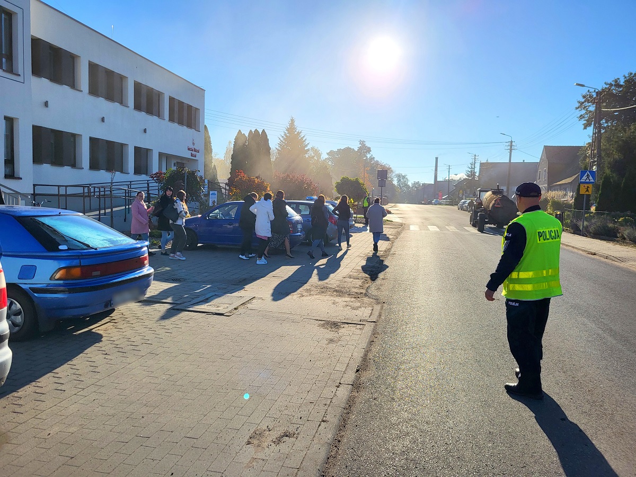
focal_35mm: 26
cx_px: 318
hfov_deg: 67.3
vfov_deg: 53.1
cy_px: 238
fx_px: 478
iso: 40
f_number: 1.8
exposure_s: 1/5007
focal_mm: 5.4
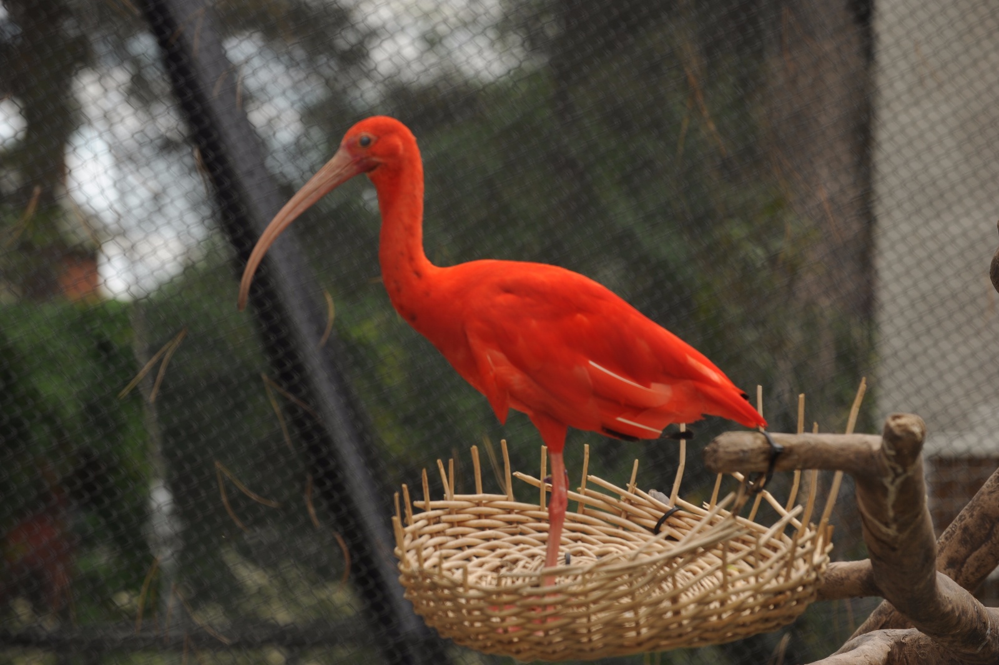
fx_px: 4438
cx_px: 500
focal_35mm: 160
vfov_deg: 8.6
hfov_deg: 12.8
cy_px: 332
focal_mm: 160
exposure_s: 1/250
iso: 200
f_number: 8
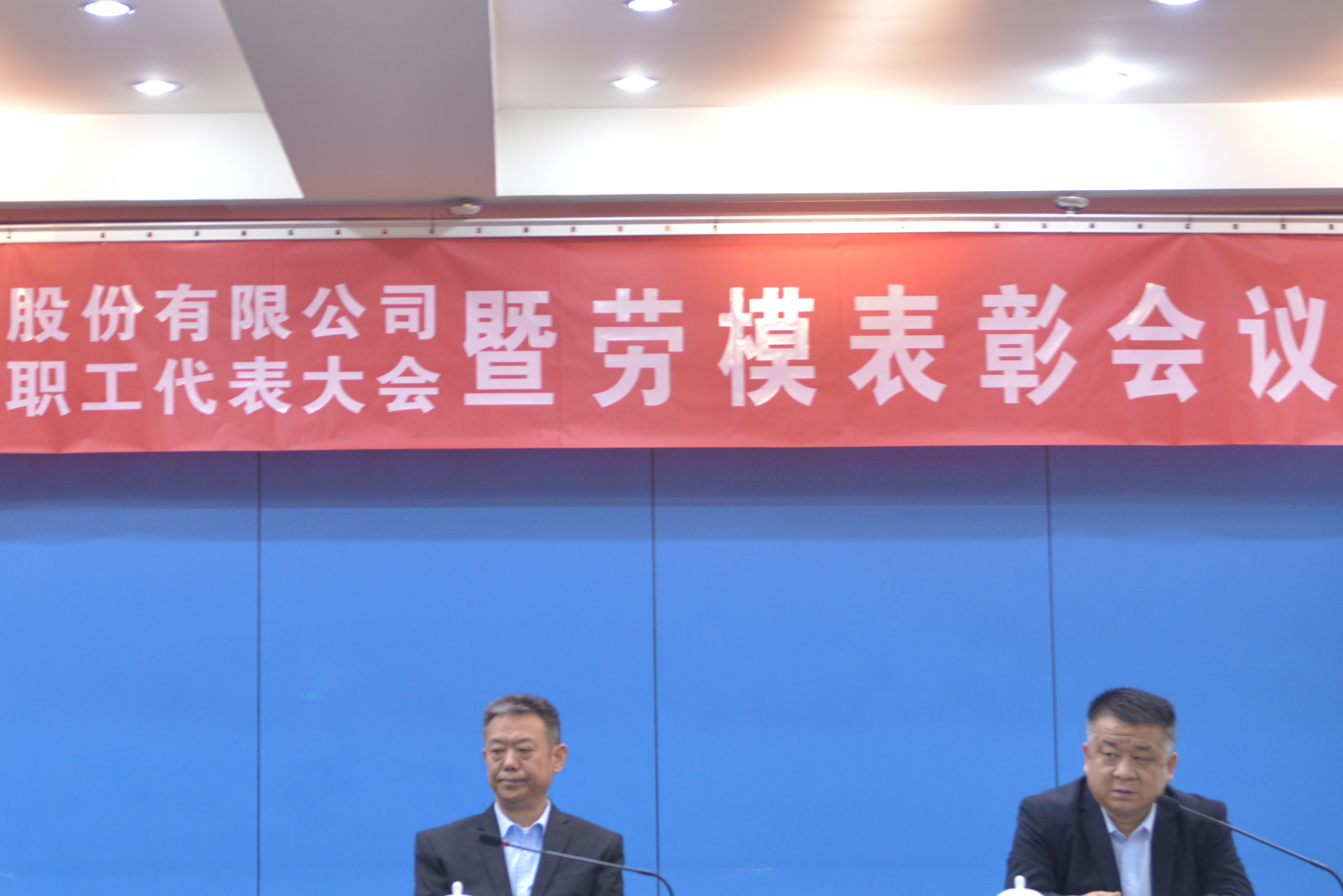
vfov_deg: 19.2
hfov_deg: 28.3
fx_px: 2649
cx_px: 465
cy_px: 406
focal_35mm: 71
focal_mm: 32
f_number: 2.8
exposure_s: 1/30
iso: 500
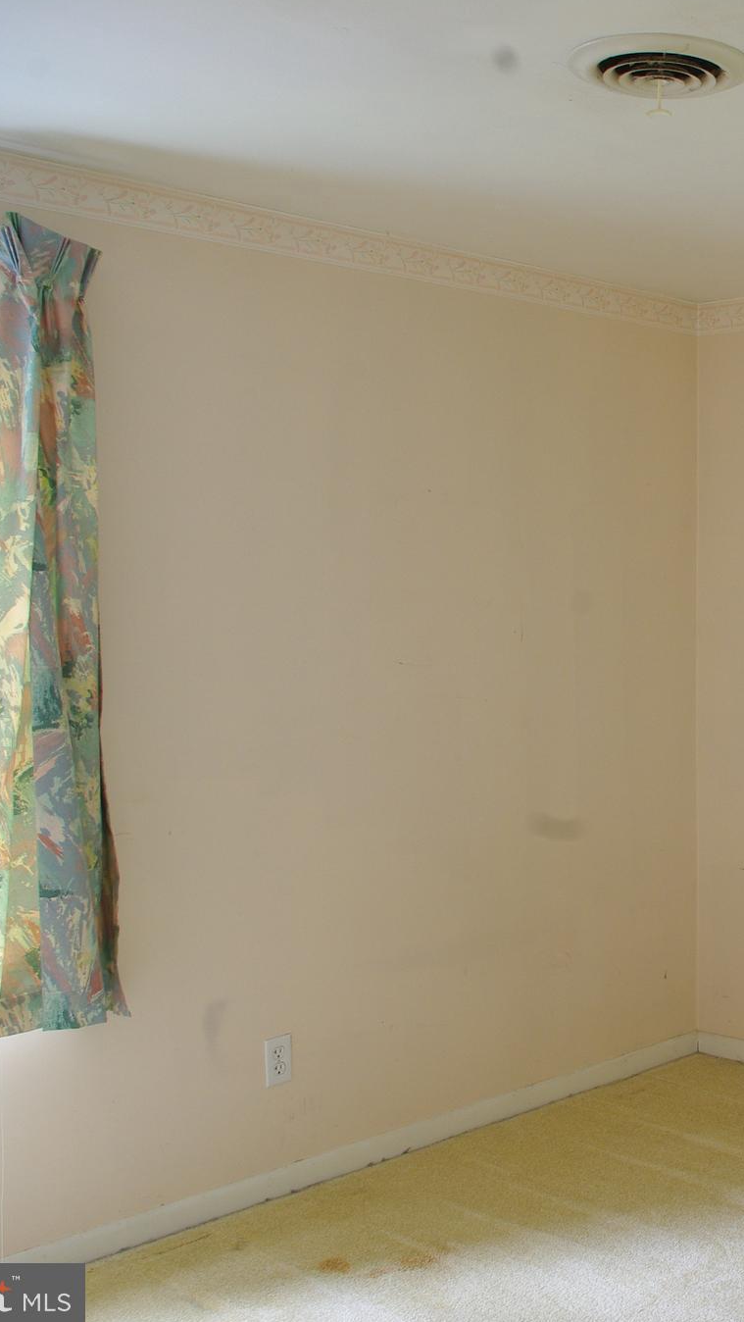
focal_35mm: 43
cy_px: 663
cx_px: 871
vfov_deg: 47.3
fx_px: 1507
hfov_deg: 25.2
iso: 200
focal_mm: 18
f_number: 6.7
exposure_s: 1/1.43
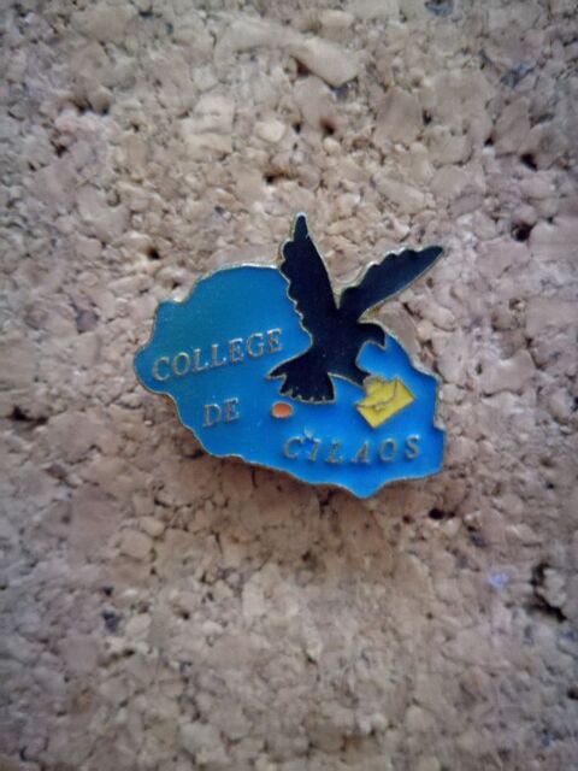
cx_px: 289
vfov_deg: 65.3
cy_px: 386
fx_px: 601
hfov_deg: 51.4
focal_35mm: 27
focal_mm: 3.79
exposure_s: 1/12.5
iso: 2000
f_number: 2
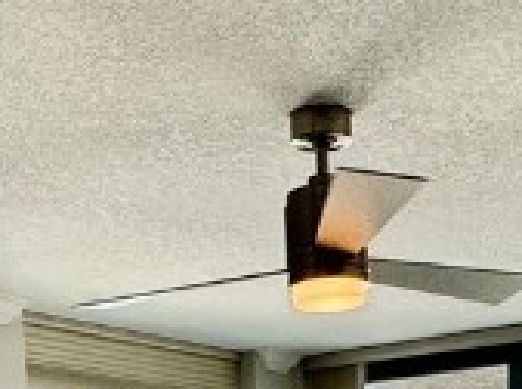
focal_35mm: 85
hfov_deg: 23.1
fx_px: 1279
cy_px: 781
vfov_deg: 14.4
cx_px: 281
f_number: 2.2
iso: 40
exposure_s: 1/414
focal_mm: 2.22
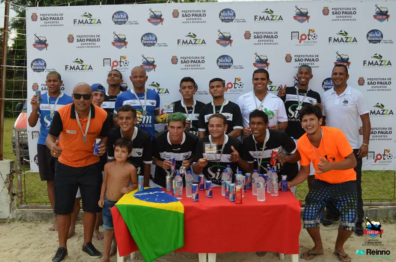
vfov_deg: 34.1
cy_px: 131
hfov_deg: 49.6
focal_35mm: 39
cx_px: 198
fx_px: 428
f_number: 8
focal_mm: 26
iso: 200
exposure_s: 1/250
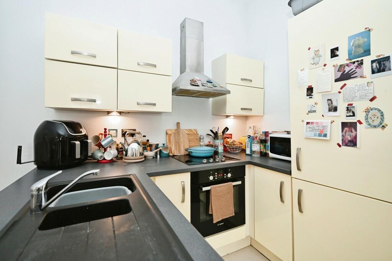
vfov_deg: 72.1
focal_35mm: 16
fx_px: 180
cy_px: 130
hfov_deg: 95.0
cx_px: 196
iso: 1800
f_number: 4
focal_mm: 16.5
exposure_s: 1/60
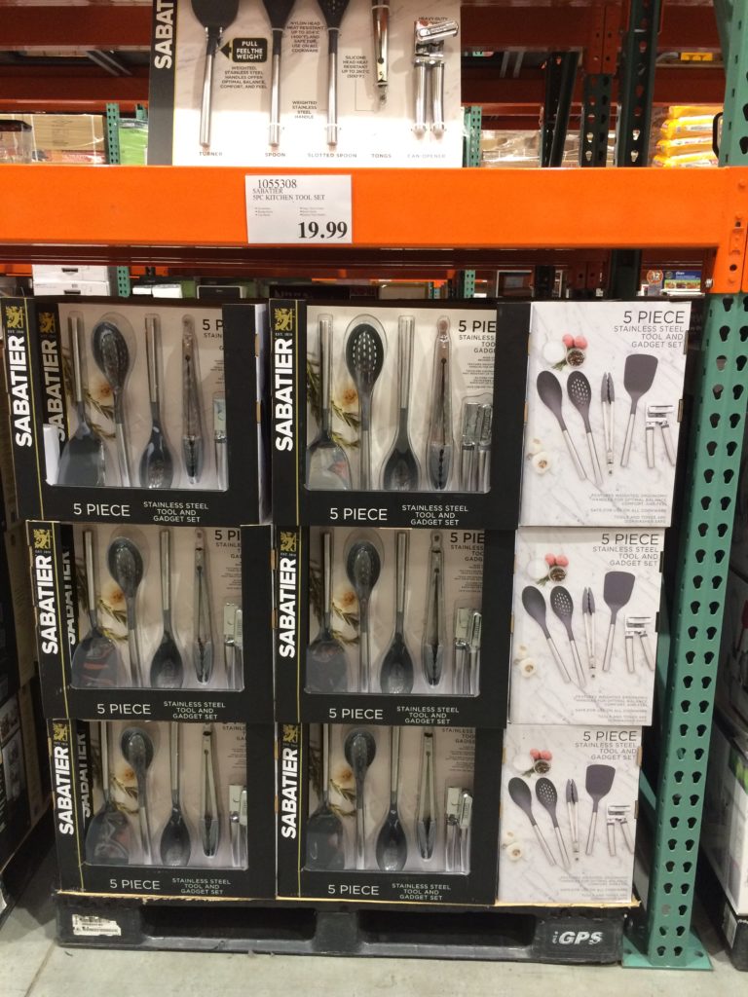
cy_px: 498
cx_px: 374
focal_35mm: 29
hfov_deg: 48.2
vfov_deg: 61.7
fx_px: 836
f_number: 2.2
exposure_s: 1/30
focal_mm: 4.15
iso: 160
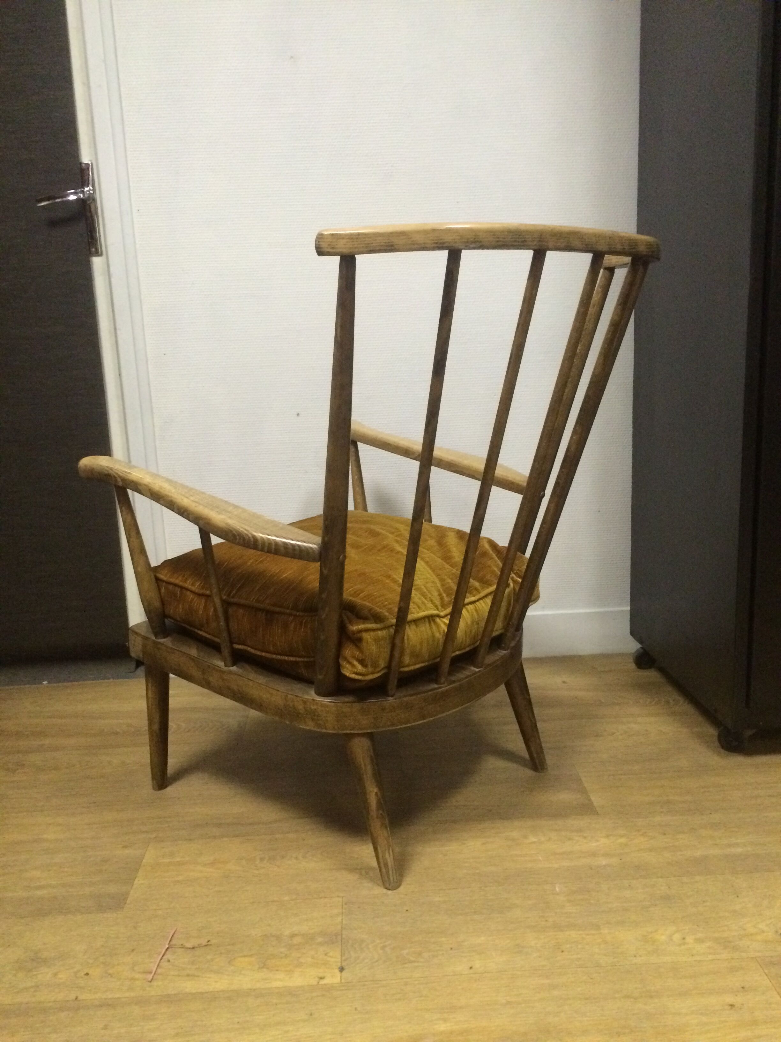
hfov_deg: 48.2
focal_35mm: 29
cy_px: 521
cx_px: 390
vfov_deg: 61.7
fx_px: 872
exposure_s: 1/25
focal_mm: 4.15
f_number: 2.2
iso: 320
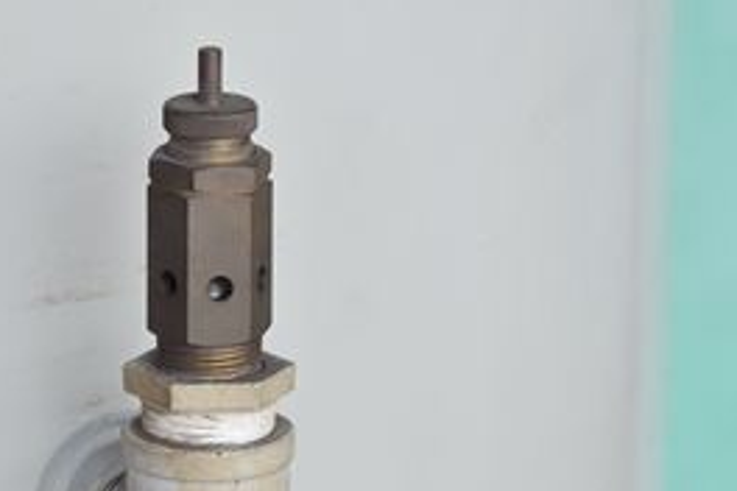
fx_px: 6407
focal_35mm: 313
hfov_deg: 6.6
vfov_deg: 4.4
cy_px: 321
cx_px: 237
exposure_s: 1/1250
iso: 1250
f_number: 6.3
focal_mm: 110
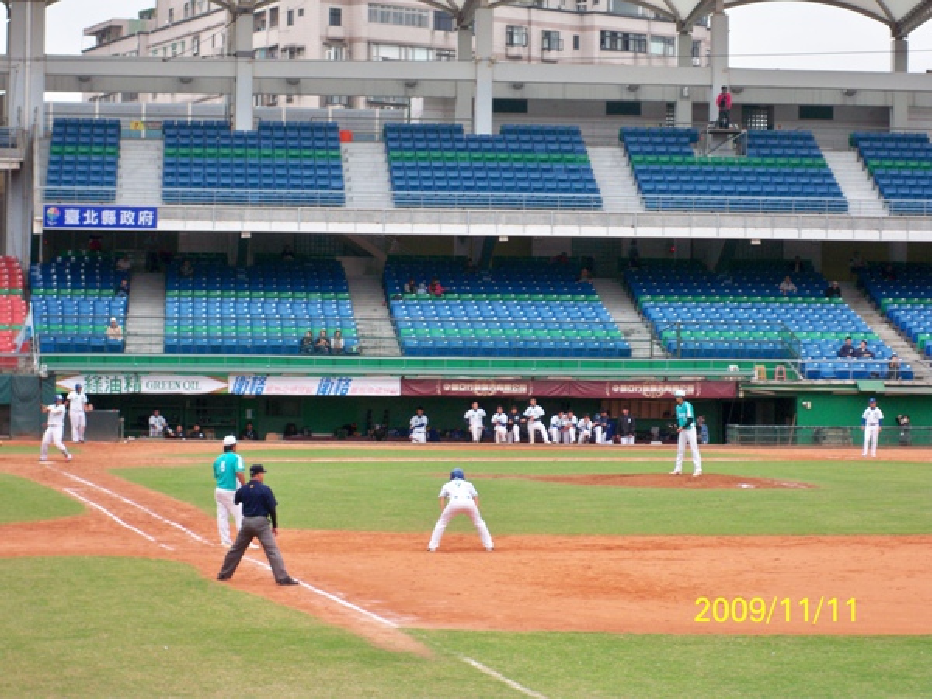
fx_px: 2827
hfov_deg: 18.7
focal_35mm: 105
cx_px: 466
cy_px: 350
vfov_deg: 14.1
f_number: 5.7
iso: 160
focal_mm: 18.8
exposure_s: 1/30
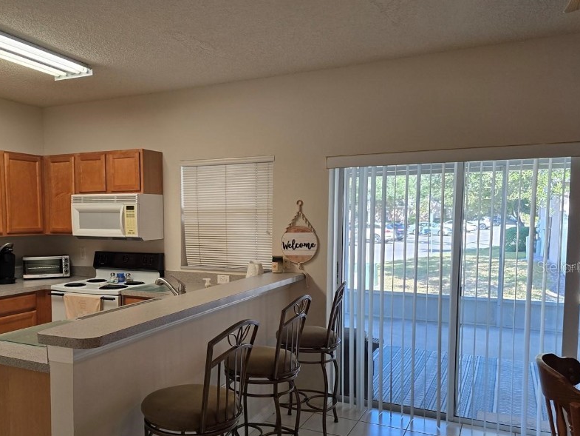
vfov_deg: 46.5
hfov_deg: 59.4
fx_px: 503
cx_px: 228
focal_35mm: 30
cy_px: 266
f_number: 1.7
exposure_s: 1/120
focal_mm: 6.3
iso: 100
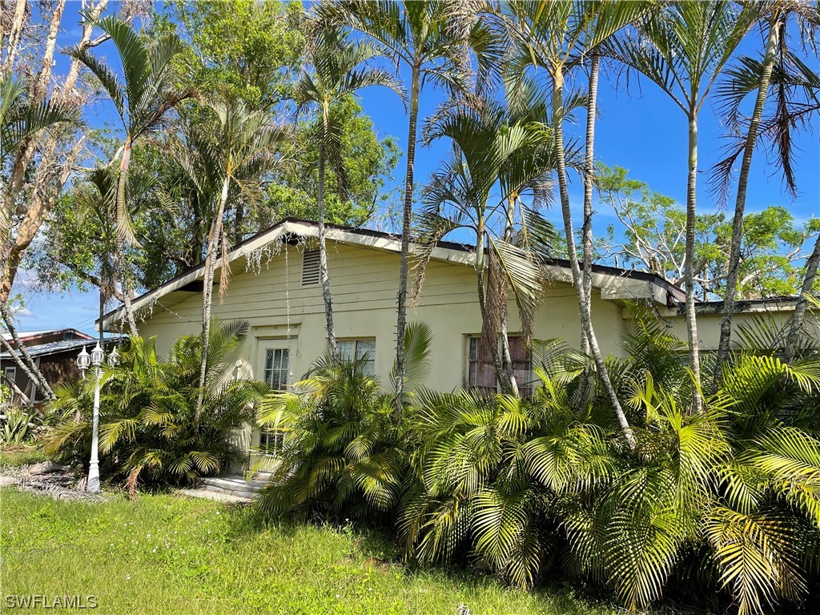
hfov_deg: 67.3
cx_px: 410
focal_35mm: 26
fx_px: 616
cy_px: 308
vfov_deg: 53.1
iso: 32
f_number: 1.6
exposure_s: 1/1825
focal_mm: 4.2
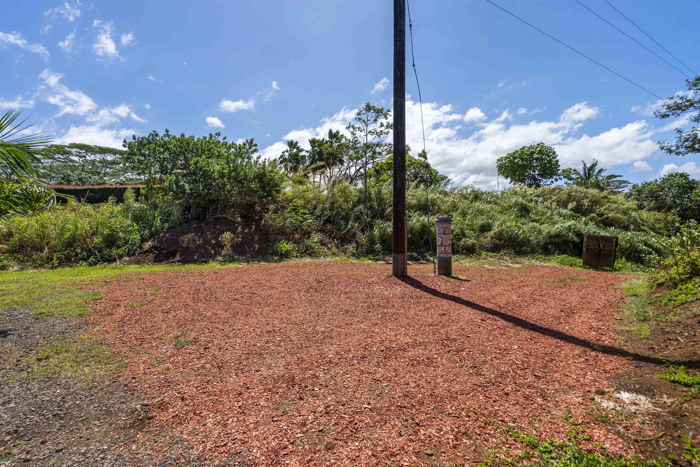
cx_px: 350
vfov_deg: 73.8
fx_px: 311
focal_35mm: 16
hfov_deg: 96.7
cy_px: 234
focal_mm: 16
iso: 250
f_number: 8
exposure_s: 1/1000
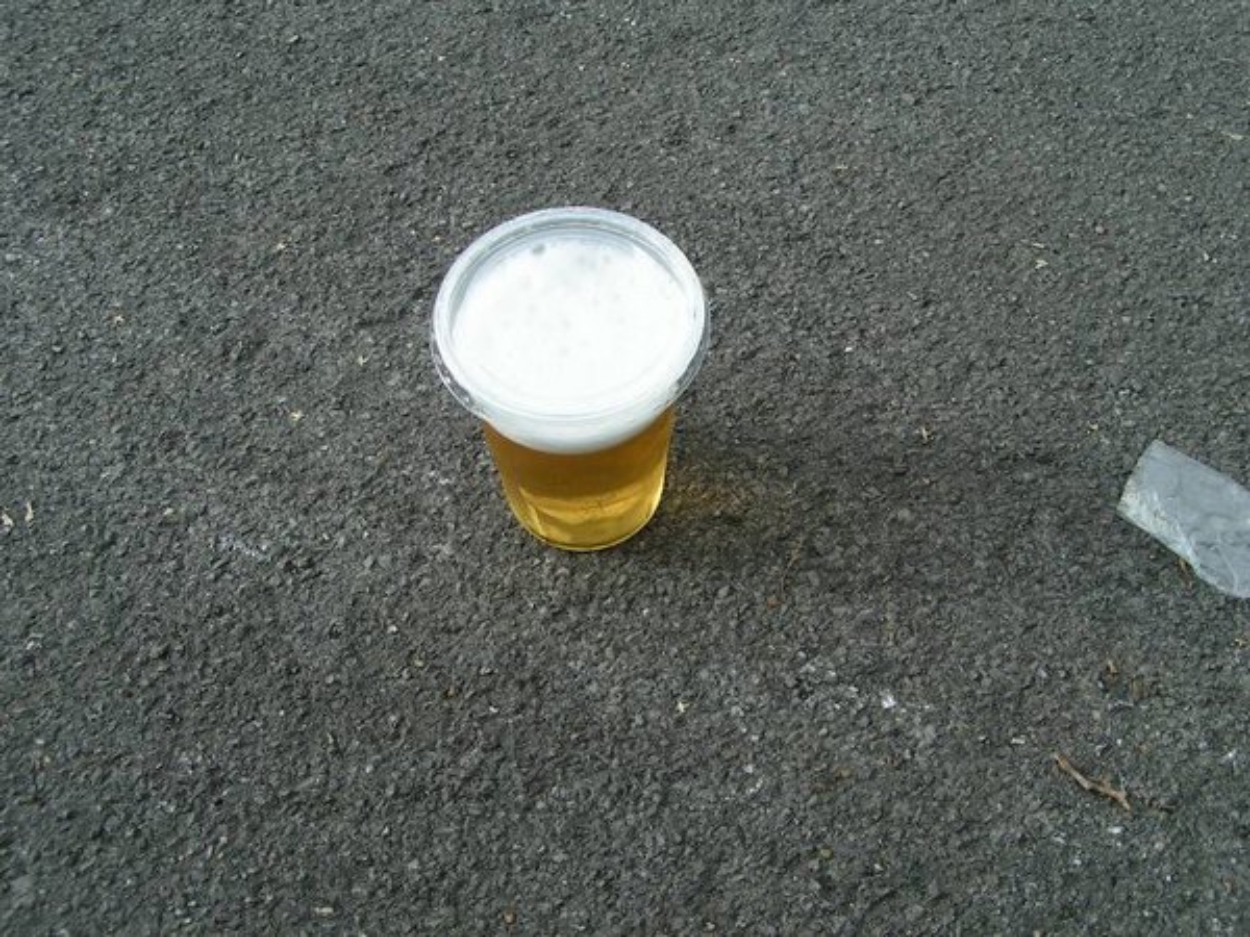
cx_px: 625
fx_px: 1372
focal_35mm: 38
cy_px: 468
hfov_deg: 49.0
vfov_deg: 37.7
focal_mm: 5.8
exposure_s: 1/200
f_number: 5.6
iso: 50
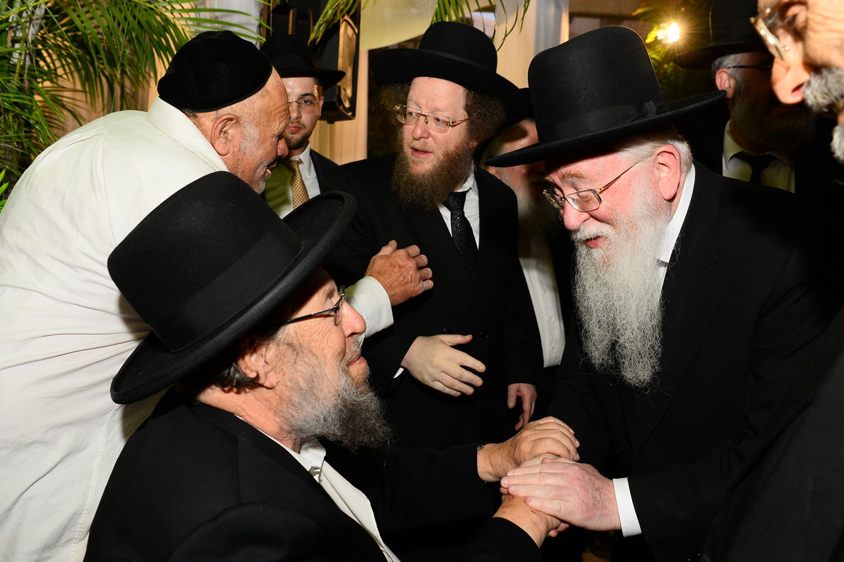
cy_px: 287
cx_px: 462
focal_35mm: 29
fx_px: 680
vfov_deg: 44.9
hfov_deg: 63.5
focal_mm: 24
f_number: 5
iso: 640
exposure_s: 1/100
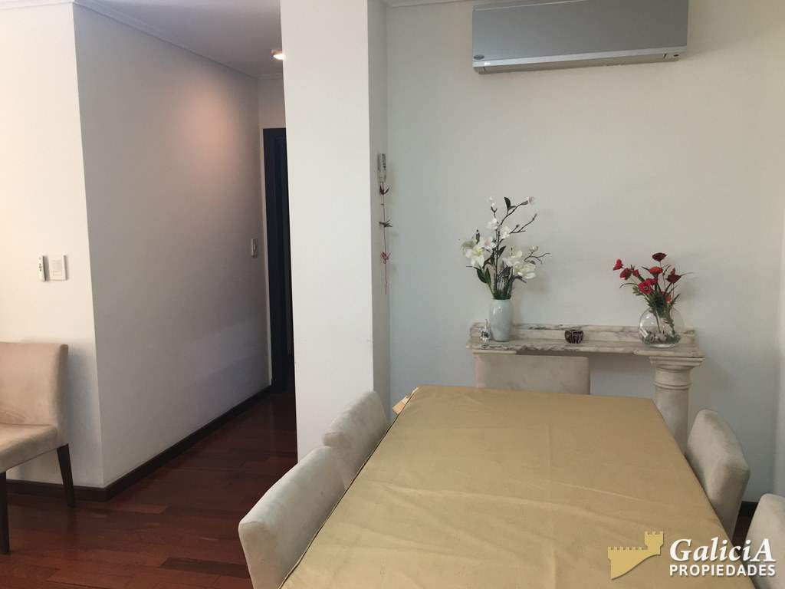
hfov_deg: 61.7
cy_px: 294
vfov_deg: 48.2
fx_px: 658
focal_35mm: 29
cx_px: 392
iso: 80
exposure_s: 1/33
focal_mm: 4.15
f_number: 2.2
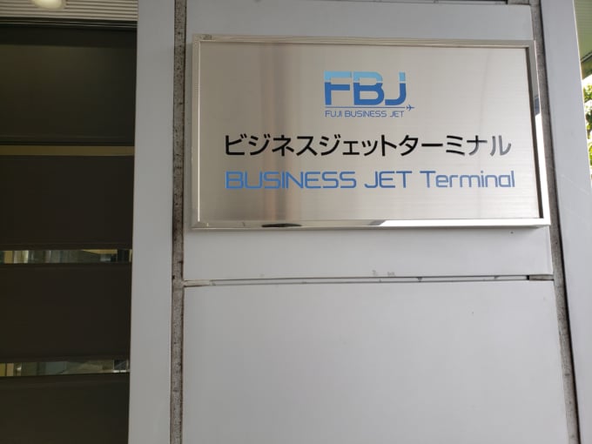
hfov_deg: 67.3
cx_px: 296
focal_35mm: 26
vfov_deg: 53.1
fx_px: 445
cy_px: 222
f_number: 2.4
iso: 50
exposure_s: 1/244
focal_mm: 4.3
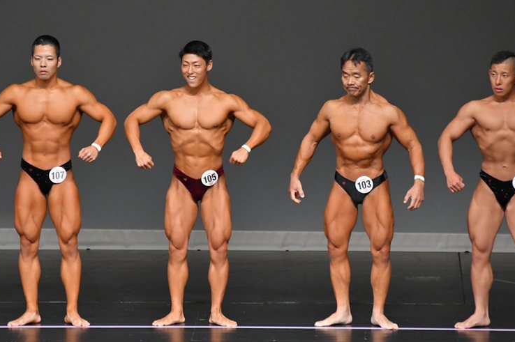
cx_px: 249
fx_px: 5632
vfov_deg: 3.5
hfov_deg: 5.2
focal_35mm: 394
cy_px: 168
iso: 5000
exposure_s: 1/400
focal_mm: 250
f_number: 5.6
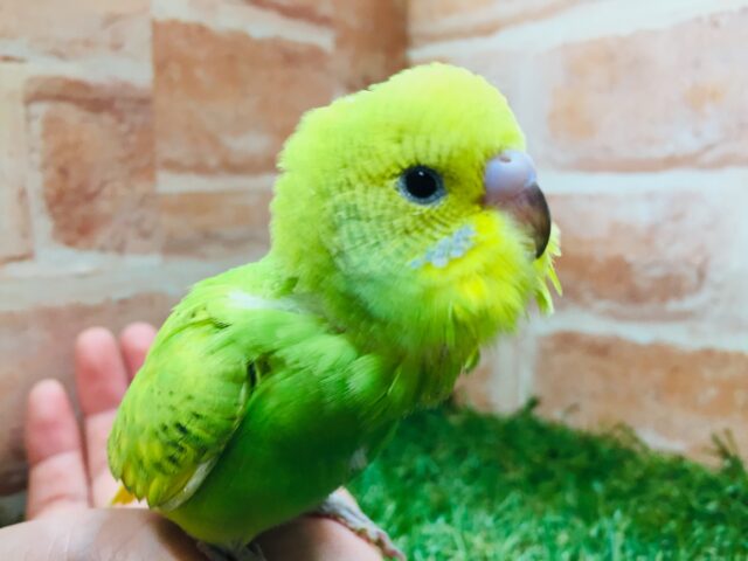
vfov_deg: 48.2
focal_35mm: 29
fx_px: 627
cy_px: 280
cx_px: 374
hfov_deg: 61.7
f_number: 2.2
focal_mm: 4.15
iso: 80
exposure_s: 1/30
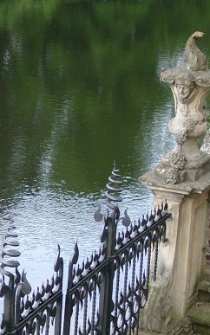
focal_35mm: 116
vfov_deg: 17.9
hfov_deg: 11.2
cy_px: 212
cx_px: 19
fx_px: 1062
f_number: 2.8
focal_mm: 11.05
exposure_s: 1/80.8
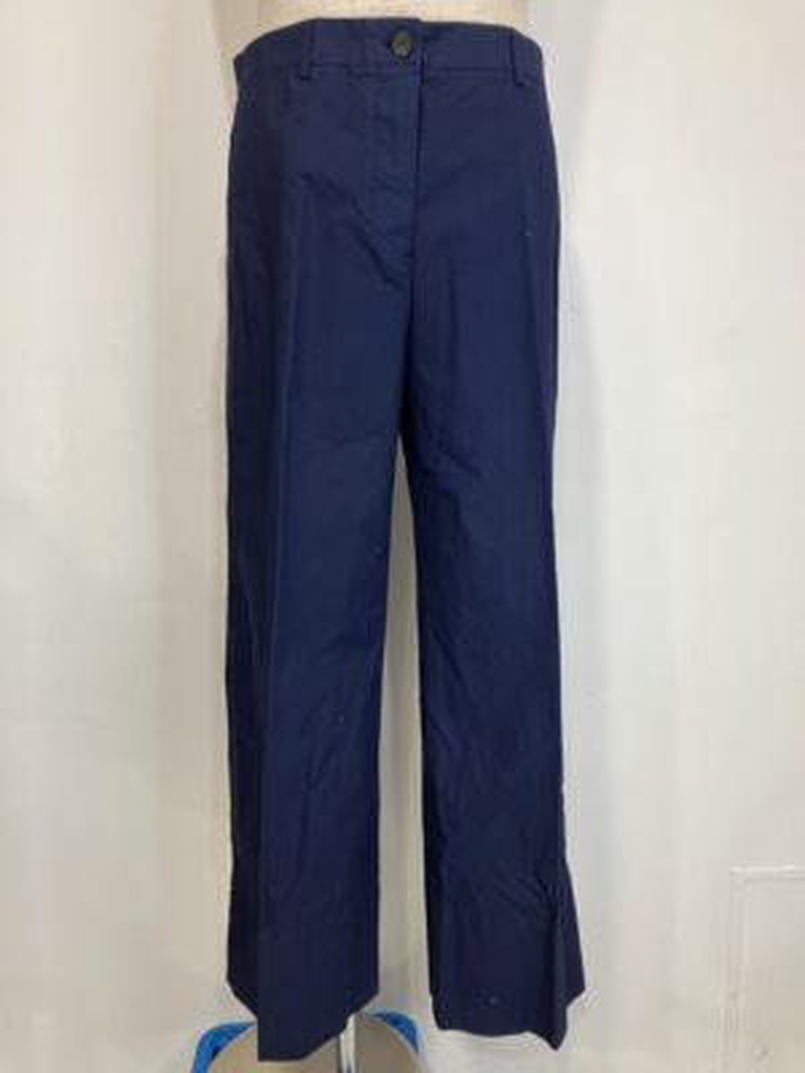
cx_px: 402
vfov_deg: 63.4
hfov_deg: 49.7
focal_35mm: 28
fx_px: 868
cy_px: 536
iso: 125
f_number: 1.8
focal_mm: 3.99
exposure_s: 1/50
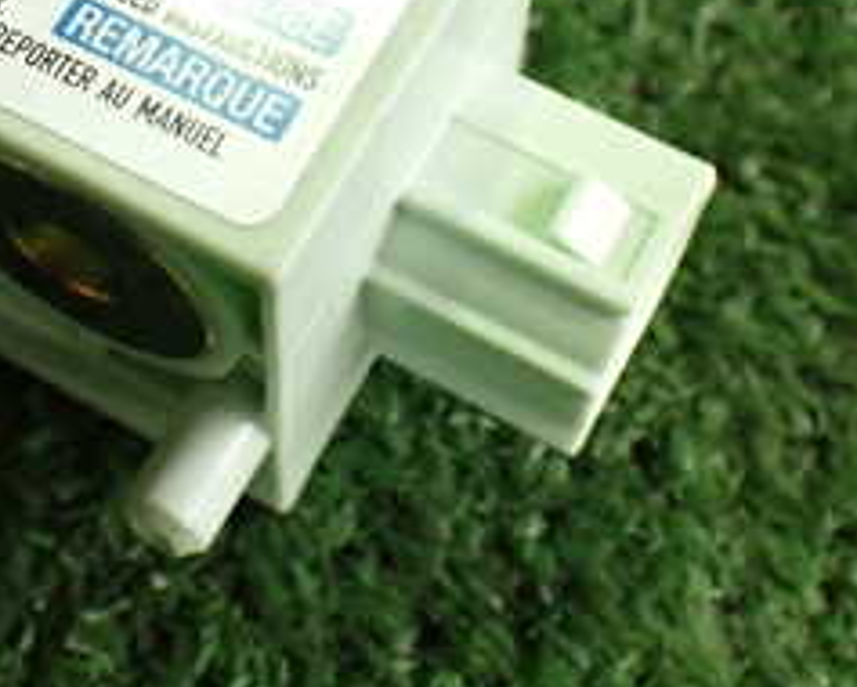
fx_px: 1878
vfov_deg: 20.4
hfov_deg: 25.5
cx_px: 268
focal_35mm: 74
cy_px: 98
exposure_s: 1/125
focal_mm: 5.4
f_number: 2.3
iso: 640
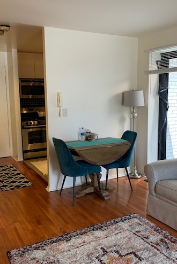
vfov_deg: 54.4
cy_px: 131
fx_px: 258
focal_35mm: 35
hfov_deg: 37.8
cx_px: 99
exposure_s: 1/60
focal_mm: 4.25
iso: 100
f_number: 1.8
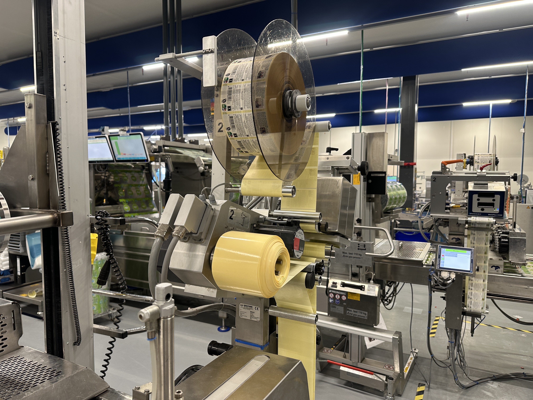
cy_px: 200
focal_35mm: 24
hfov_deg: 71.6
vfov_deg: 56.8
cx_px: 266
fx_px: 370
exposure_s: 1/50
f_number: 1.78
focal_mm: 6.86
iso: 125
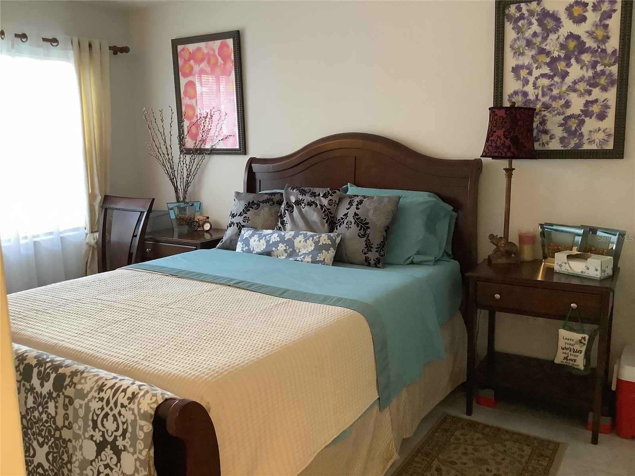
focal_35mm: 31
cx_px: 318
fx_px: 569
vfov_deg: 45.4
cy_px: 238
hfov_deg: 58.4
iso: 320
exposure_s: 1/60
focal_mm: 3.3
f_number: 2.4
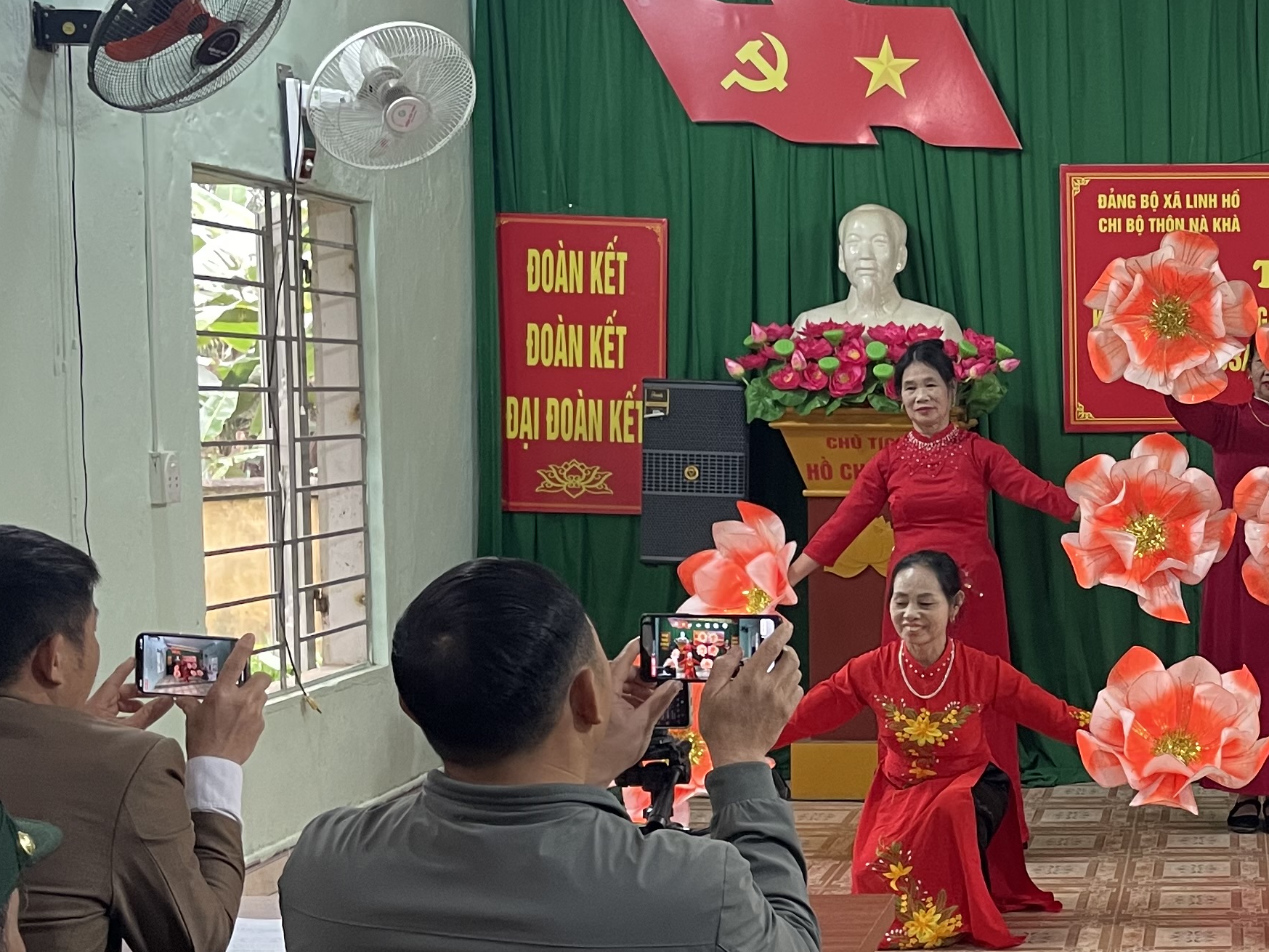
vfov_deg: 24.4
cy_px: 571
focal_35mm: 60
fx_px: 2199
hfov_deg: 30.0
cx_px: 1263
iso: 250
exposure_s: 1/60
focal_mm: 4.2
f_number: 1.6
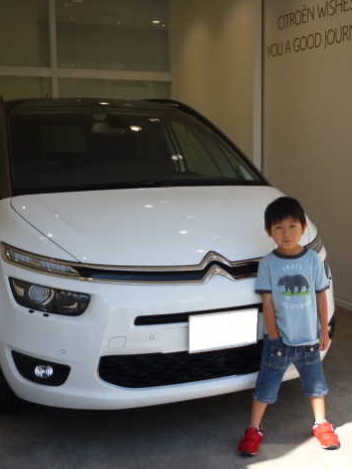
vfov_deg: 38.9
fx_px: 664
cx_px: 228
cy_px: 237
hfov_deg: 29.5
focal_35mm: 49
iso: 100
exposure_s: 1/320
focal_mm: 6.4
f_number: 3.5
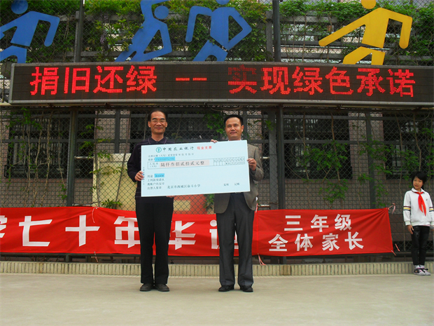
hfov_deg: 52.6
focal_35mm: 35
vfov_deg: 40.7
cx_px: 217
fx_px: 439
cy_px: 163
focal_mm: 6.3
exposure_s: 1/90
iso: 100
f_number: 8.4
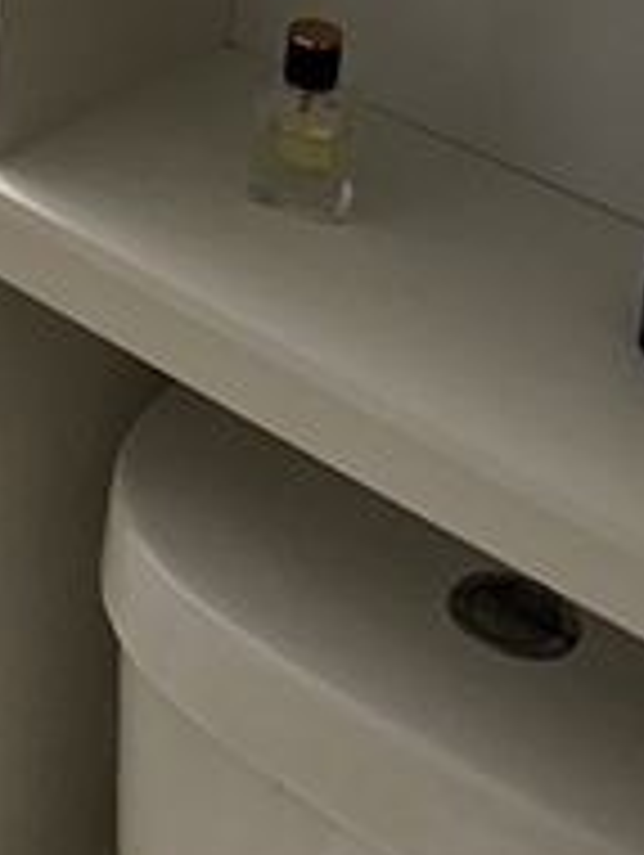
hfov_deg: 14.6
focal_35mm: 97
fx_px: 2401
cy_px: -450
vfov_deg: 17.9
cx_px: -185
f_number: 1.78
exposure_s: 1/120
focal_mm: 6.86
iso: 125
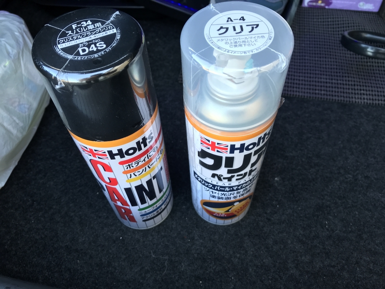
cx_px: 192
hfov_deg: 63.4
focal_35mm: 28
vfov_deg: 49.7
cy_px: 144
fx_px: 311
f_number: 1.8
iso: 32
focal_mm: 3.99
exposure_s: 1/60
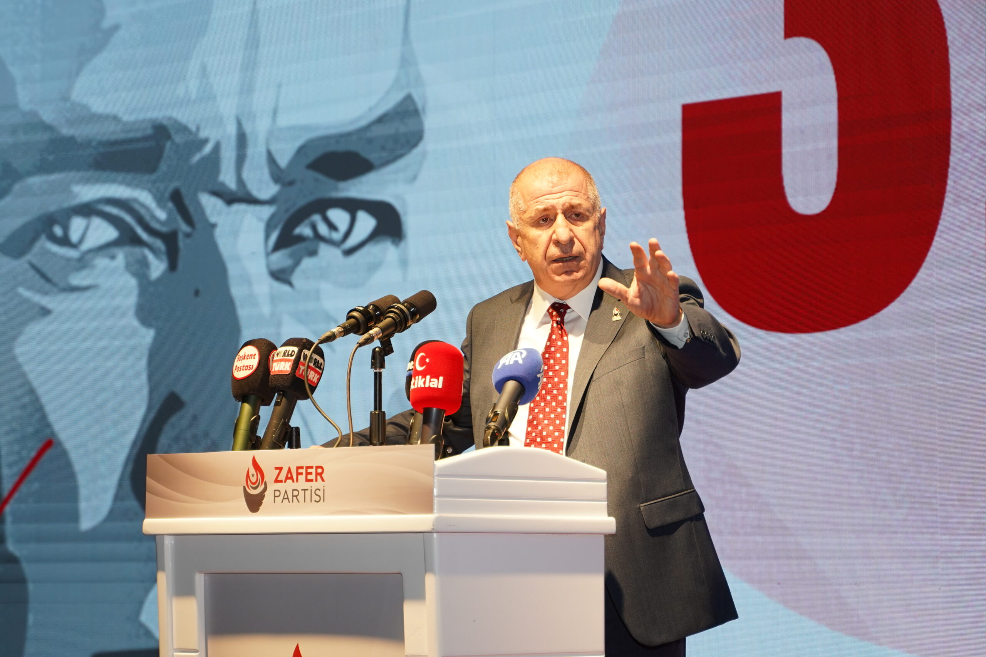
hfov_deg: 18.3
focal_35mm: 112
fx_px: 3067
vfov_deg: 12.2
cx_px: 493
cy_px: 328
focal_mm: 75
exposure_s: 1/200
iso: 400
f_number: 2.8
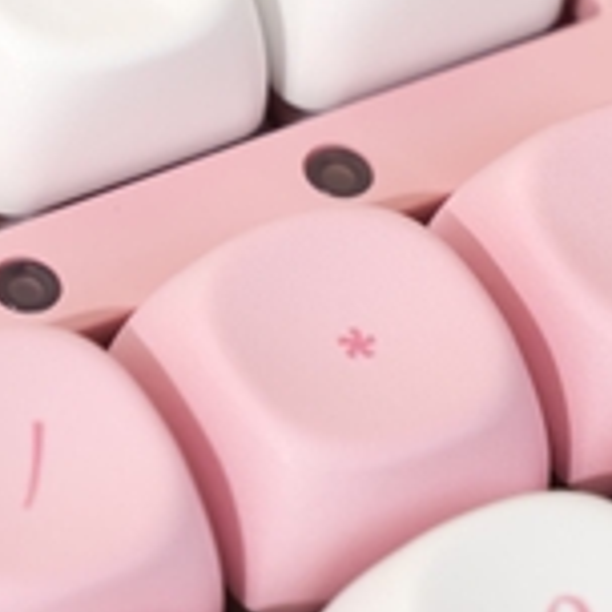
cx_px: -169
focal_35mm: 281
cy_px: 72
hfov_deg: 6.2
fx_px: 5621
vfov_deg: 6.2
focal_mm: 70
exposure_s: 1/160
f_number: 8
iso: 640
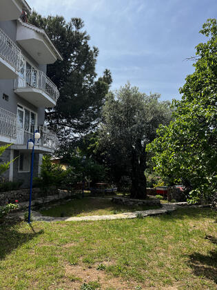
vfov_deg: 67.3
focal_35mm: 26
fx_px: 217
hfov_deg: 53.1
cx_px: 108
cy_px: 145
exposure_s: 1/2571
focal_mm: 5.7
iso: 50
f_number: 1.5
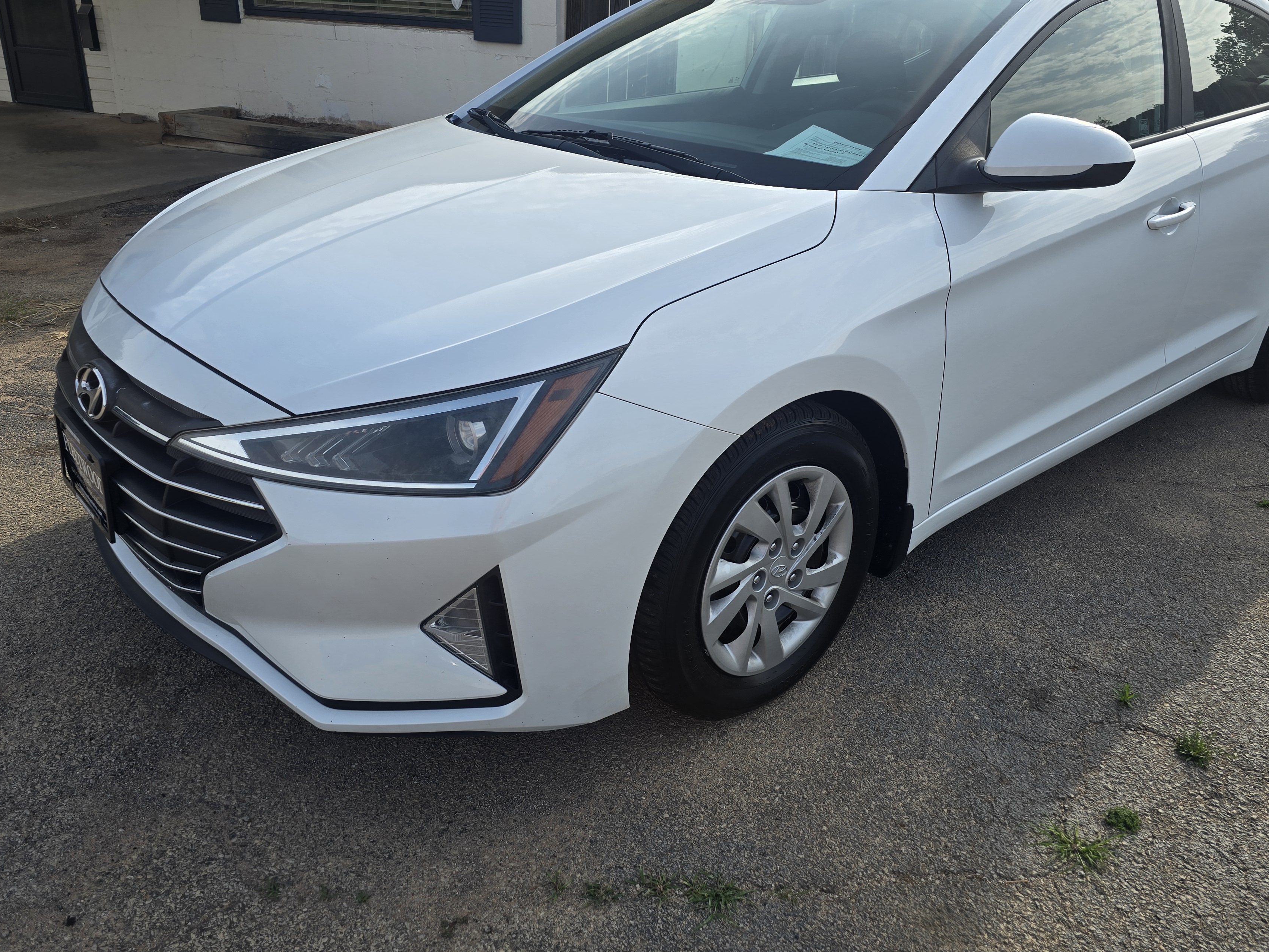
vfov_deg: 51.2
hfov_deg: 65.3
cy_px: 404
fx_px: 990
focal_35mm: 27
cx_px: 669
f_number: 1.7
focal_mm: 6.3
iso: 12
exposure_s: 1/499
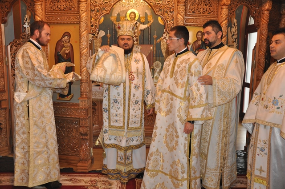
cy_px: 94
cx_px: 142
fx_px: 285
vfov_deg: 36.8
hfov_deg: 53.2
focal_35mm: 36
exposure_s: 1/60
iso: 800
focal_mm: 24
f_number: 3.8
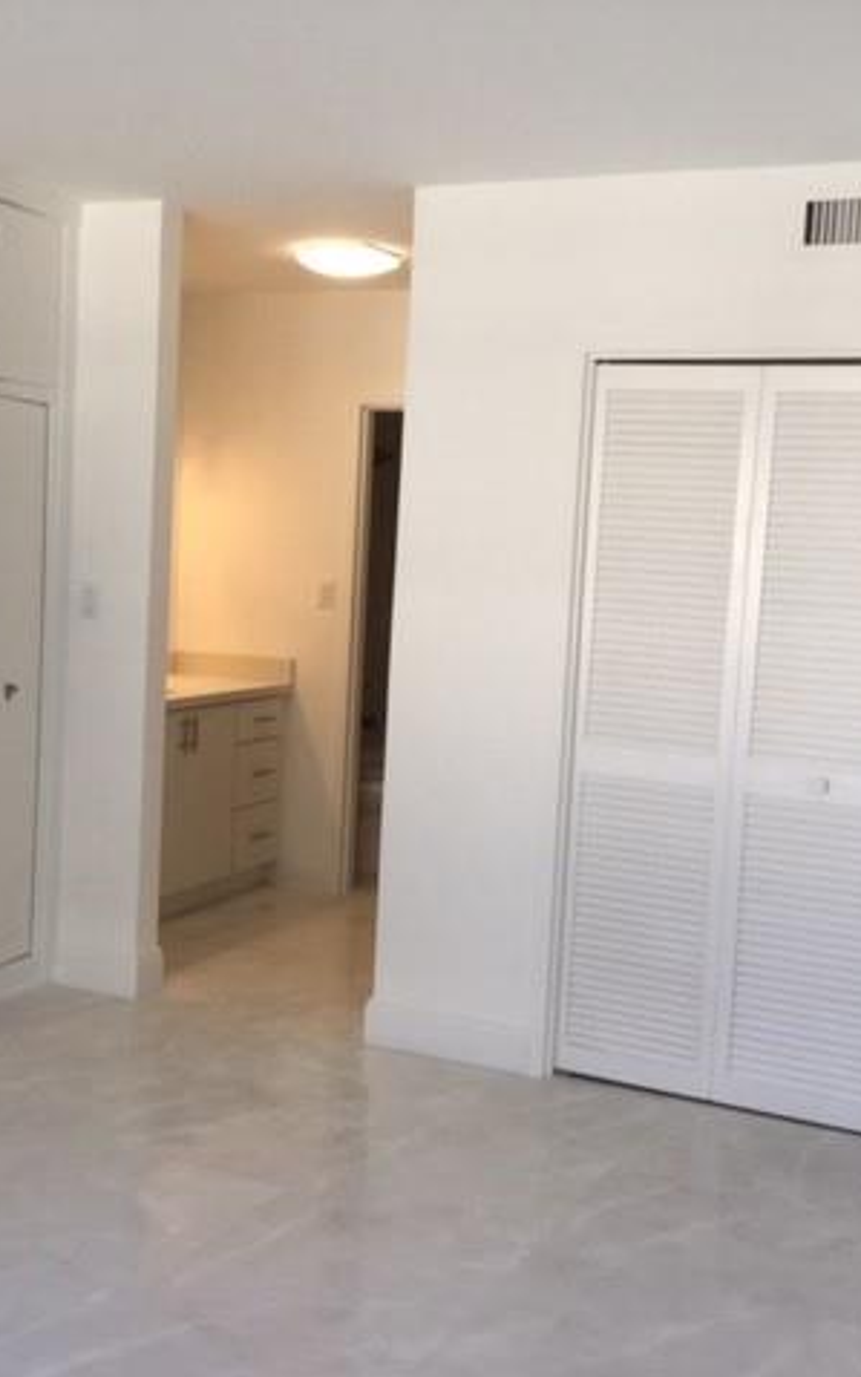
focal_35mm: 44
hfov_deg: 29.2
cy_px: 688
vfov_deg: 45.3
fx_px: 1651
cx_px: 346
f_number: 2.4
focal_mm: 3.3
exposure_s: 1/60
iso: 32
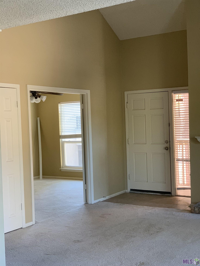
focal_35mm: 52
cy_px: 133
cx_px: 100
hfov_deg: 28.0
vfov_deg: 36.8
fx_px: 401
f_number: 2.4
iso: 250
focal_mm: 6
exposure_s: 1/60
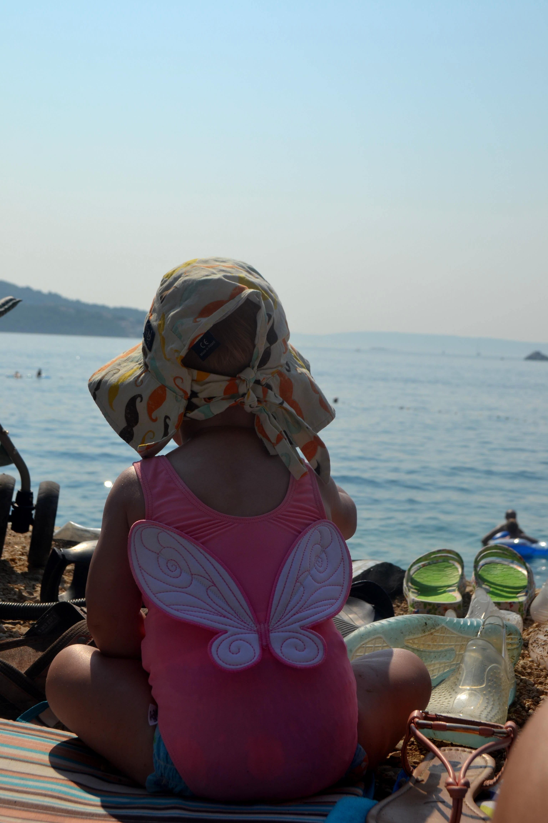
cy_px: 412
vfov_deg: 41.1
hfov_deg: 28.1
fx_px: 1096
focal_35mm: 48
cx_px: 274
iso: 100
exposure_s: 1/250
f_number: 8
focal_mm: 32
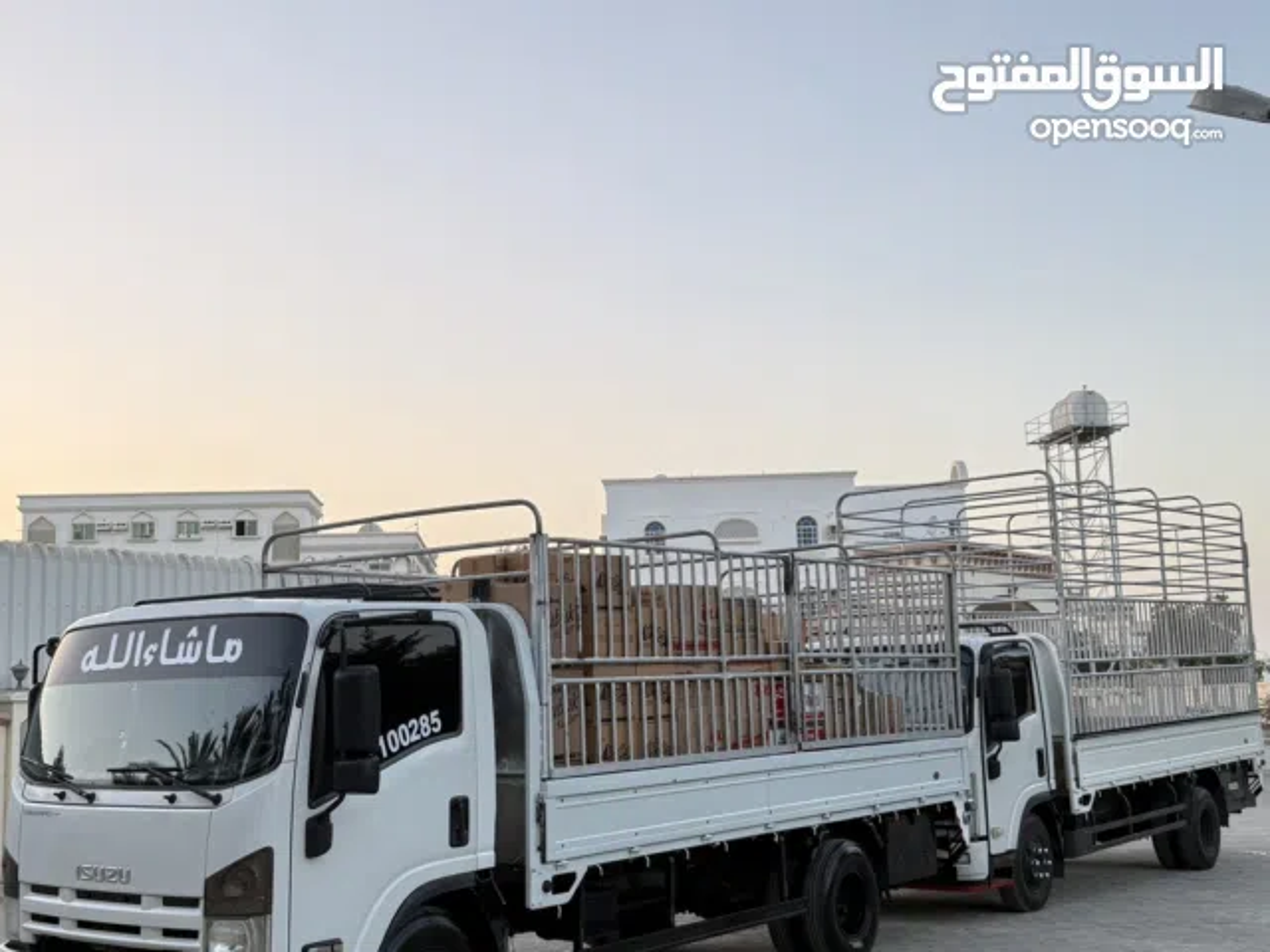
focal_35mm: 24
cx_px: 635
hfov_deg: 71.6
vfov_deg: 56.8
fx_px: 881
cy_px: 476
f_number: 1.78
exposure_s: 1/254
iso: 100
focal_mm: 6.76
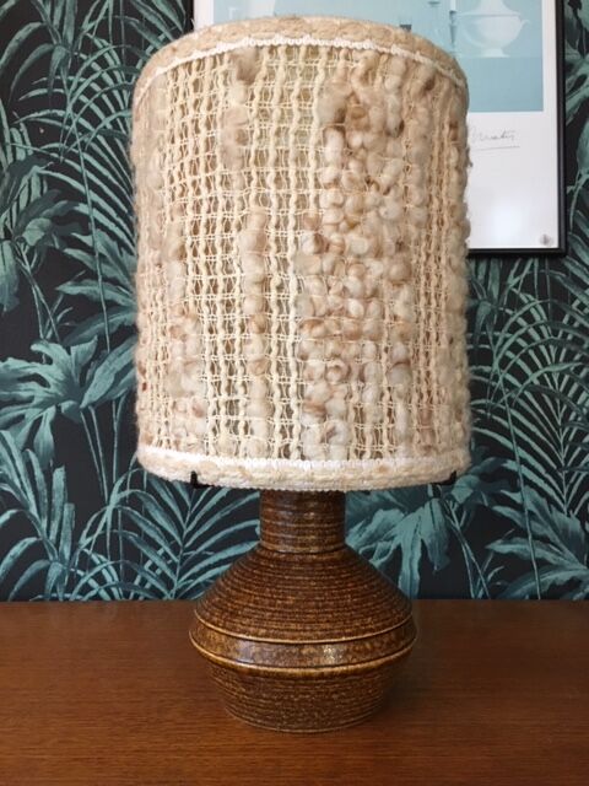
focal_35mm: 29
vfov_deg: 61.7
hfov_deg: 48.2
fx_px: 658
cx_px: 294
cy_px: 393
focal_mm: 4.15
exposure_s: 1/20
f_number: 2.2
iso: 200
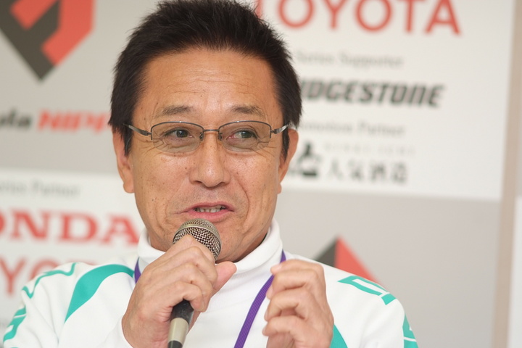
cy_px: 174
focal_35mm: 270
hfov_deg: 7.6
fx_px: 3915
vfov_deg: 5.1
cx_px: 261
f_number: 2.8
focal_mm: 180
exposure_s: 1/250
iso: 400
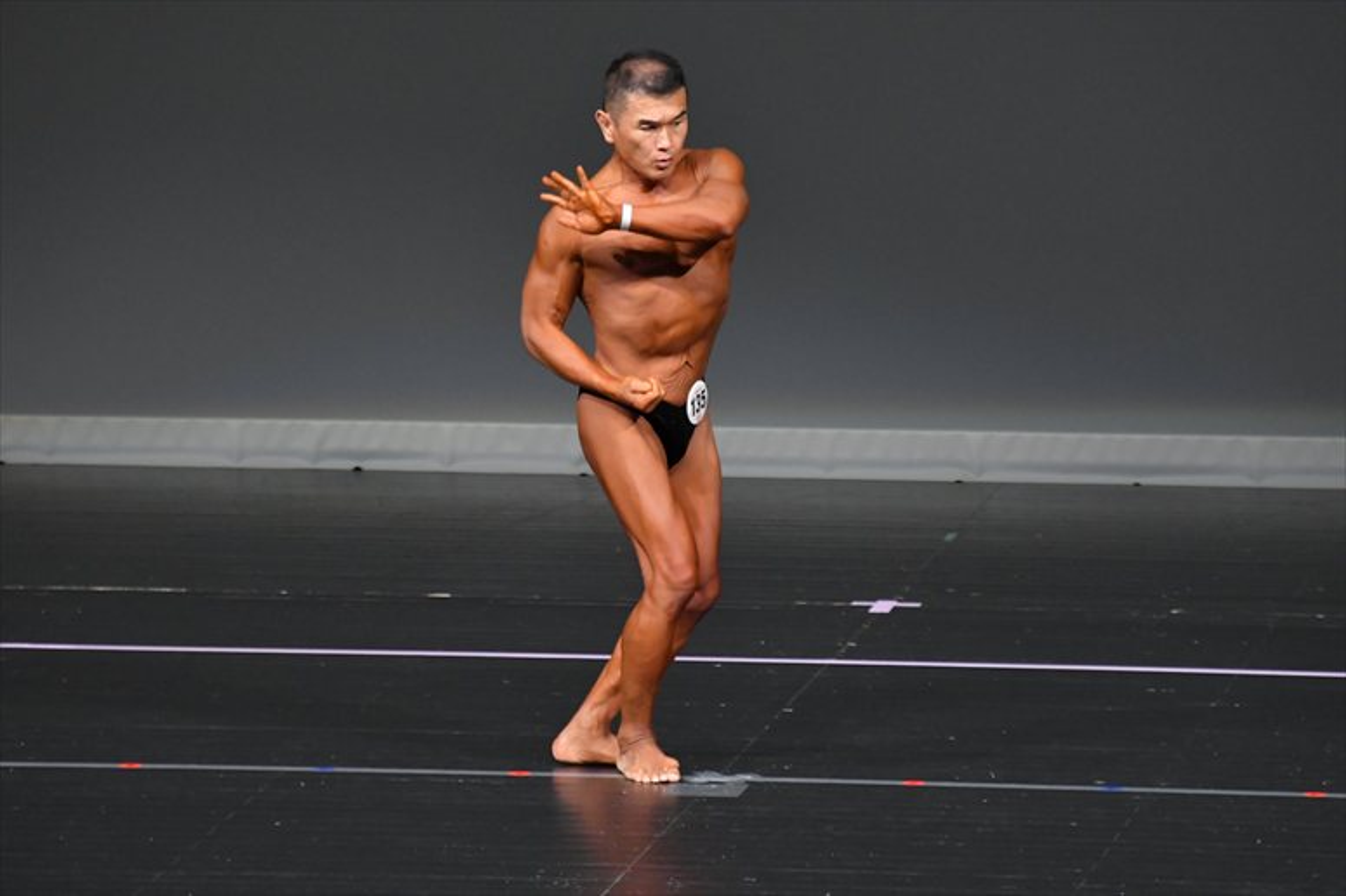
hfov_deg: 6.0
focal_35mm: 345
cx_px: 673
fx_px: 12893
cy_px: 448
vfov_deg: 4.0
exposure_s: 1/400
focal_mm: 230
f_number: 5.6
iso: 4000
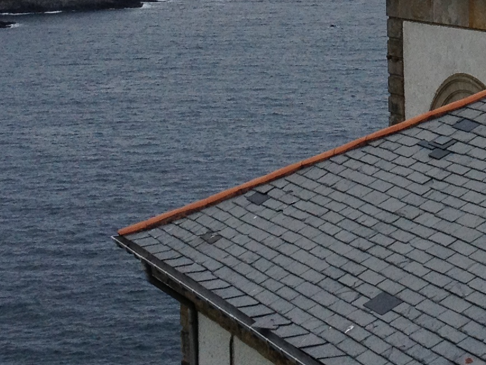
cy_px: -140
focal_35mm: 132
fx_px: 1854
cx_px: 449
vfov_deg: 10.9
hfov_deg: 14.8
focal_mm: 4.28
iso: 64
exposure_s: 1/704
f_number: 2.4
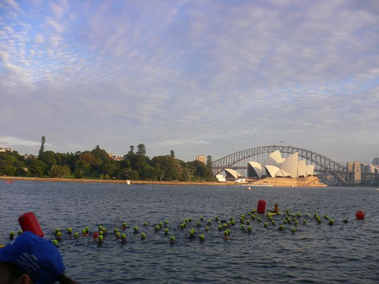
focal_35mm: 35
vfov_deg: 40.7
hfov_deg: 52.6
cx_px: 190
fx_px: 383
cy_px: 142
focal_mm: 5.8
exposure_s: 1/500
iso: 100
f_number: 2.8
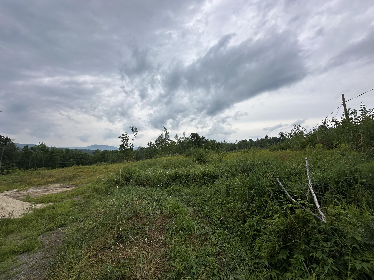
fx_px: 151
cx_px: 187
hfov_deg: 102.1
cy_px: 140
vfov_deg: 85.7
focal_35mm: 14
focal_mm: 2.22
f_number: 2.2
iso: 40
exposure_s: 1/483
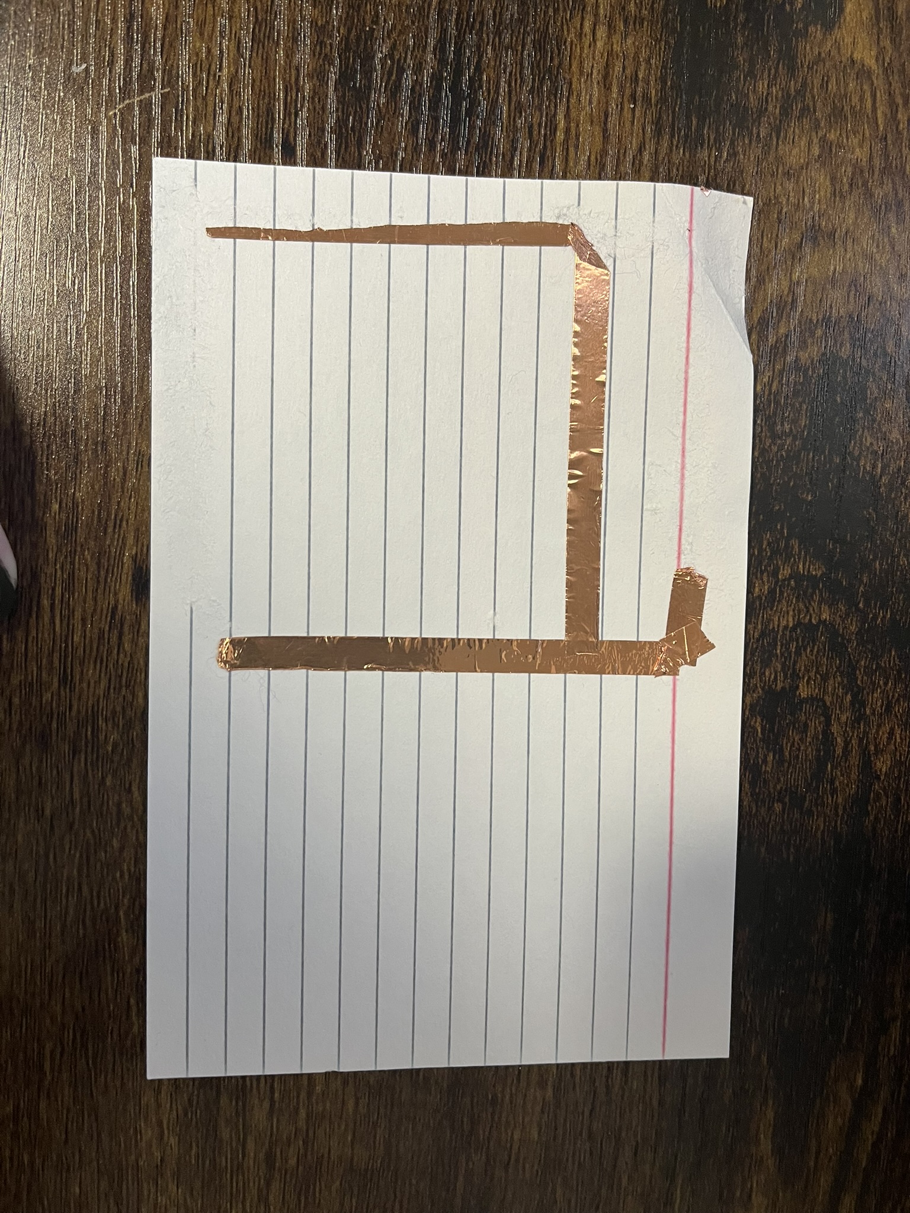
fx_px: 911
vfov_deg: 67.3
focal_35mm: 26
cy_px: 606
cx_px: 455
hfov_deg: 53.1
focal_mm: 5.1
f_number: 1.6
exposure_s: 1/60
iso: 160
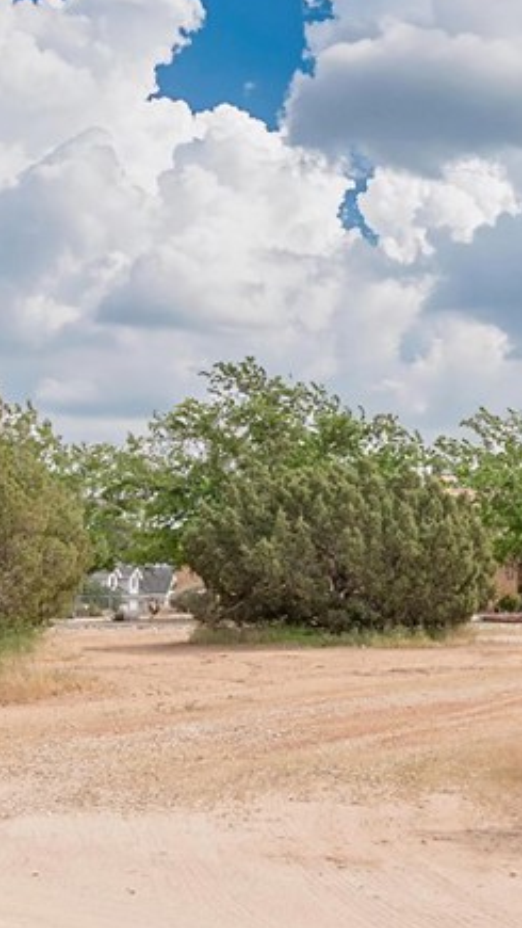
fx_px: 1819
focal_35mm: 74
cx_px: 575
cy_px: 573
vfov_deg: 28.5
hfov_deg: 15.9
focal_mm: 20
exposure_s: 1/250
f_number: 20
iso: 320
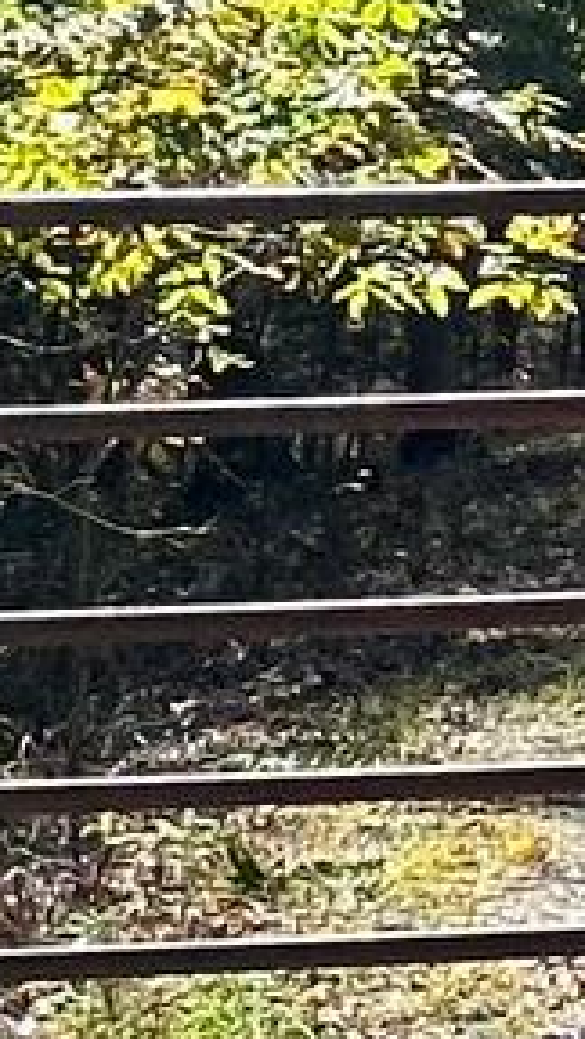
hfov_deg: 3.3
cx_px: 997
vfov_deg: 5.8
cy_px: 184
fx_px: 10259
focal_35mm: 372
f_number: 1.78
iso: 64
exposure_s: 1/953
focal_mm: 6.86
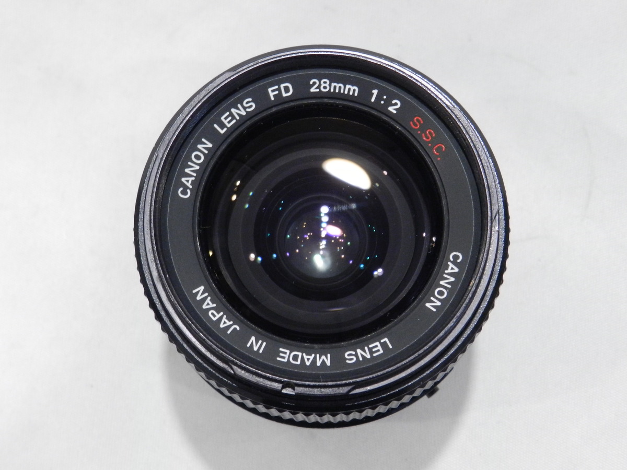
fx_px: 1377
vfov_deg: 19.4
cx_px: 314
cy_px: 235
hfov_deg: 25.7
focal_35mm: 76
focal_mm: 13.5
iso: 800
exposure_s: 1/40
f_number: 4.8
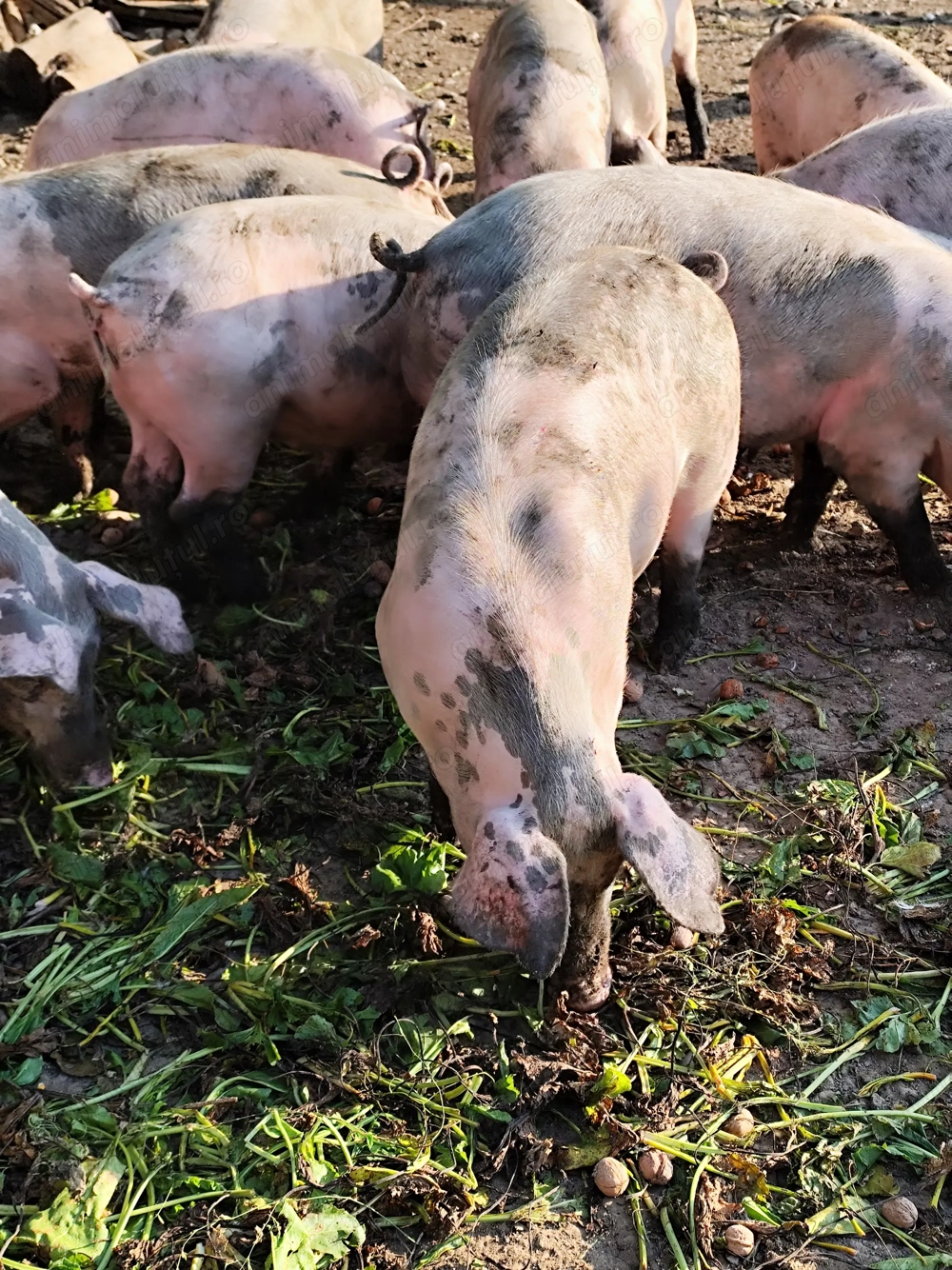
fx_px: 1687
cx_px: 476
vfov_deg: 41.2
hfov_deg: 31.5
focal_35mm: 46
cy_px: 635
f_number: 1.65
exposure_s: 1/339
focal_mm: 6.19
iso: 50
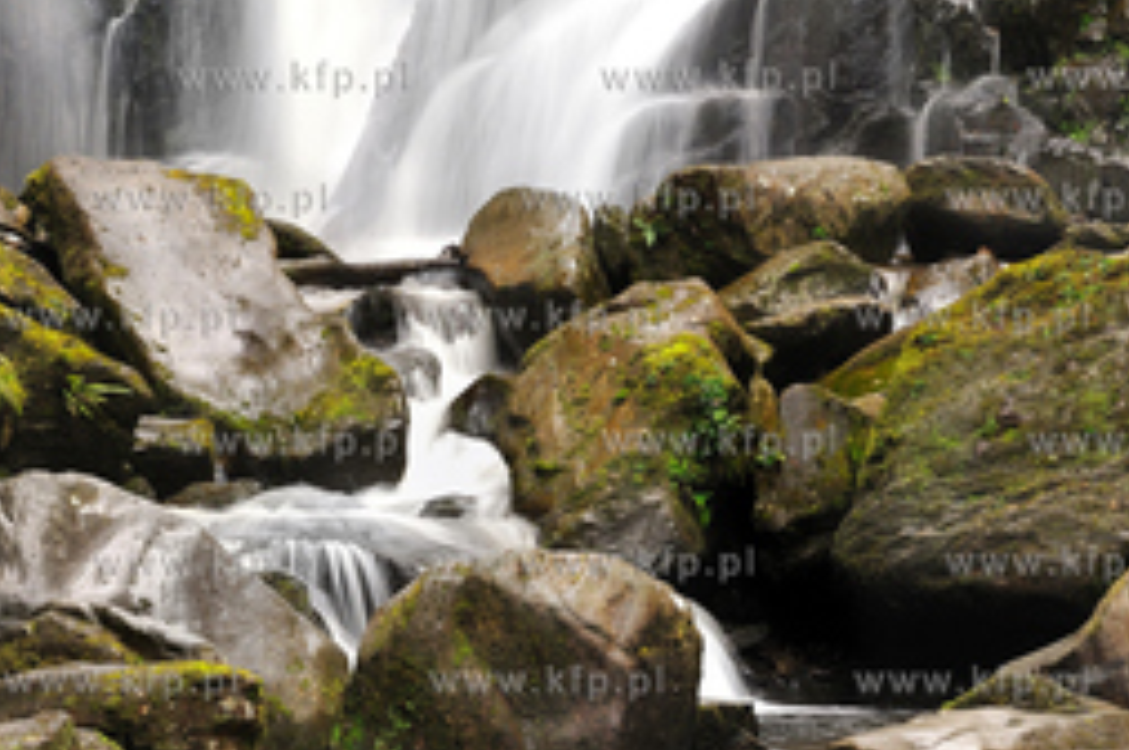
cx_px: 451
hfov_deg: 8.7
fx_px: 7423
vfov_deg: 5.8
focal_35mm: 237
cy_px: 500
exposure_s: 1/2.5
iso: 200
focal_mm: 150
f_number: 16
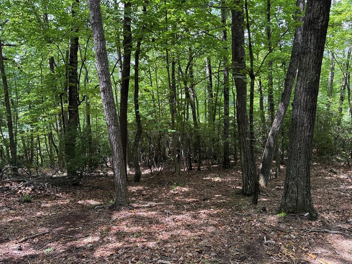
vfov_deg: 54.9
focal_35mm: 25
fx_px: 254
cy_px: 134
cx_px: 182
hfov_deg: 69.4
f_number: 1.78
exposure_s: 1/192
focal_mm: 6.76
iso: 64
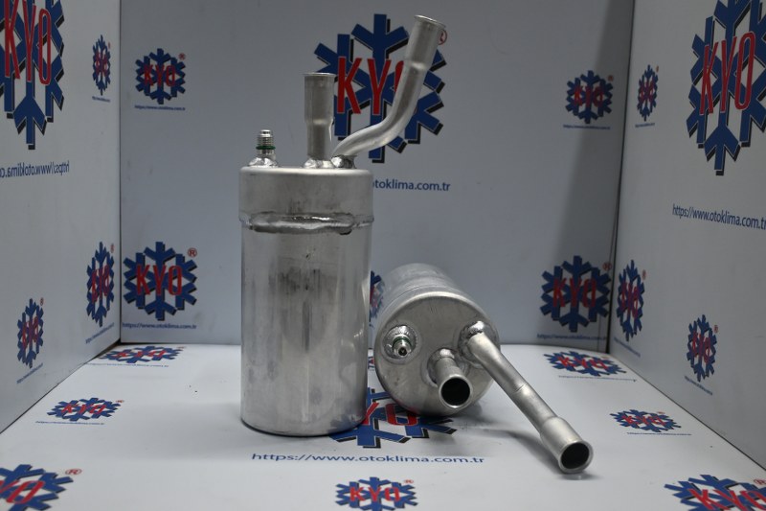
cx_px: 383
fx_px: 766
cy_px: 256
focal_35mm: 36
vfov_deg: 36.9
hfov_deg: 53.1
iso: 560
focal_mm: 24
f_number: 4.2
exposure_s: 1/125
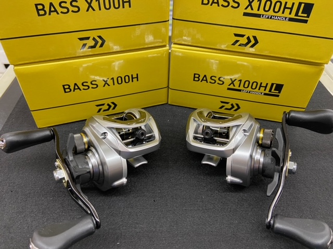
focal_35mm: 26
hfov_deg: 67.3
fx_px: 250
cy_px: 124
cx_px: 166
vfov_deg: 53.1
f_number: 1.8
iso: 100
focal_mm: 4.25
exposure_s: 1/50
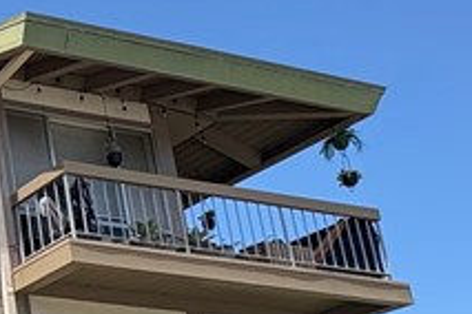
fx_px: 918
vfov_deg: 18.5
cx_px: -397
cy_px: 365
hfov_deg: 20.1
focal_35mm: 70
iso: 50
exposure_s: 1/868
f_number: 2.2
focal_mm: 2.22
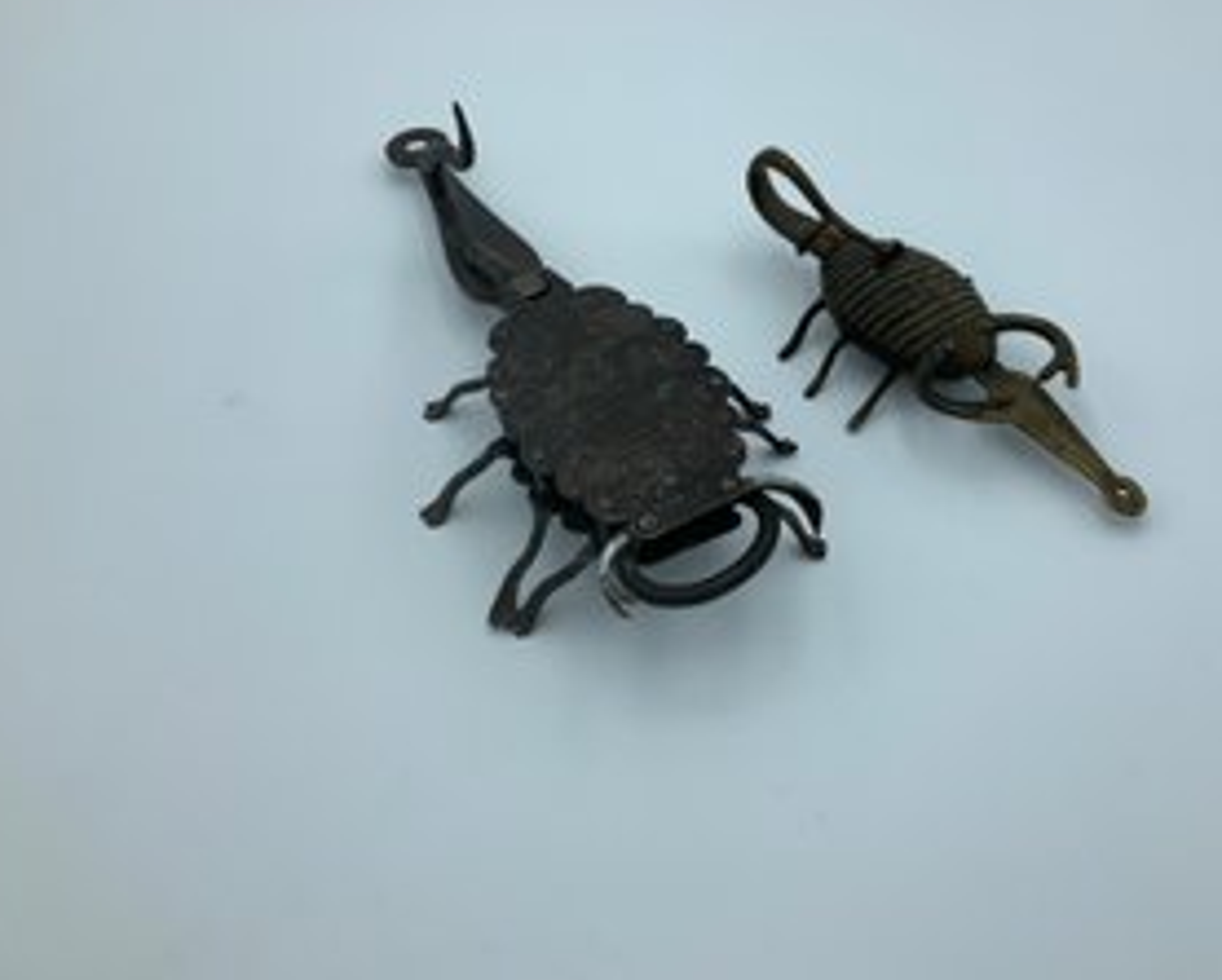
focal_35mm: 35
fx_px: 1267
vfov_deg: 42.2
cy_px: 426
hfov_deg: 51.3
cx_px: 708
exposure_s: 1/419
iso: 16
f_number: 1.8
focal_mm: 3
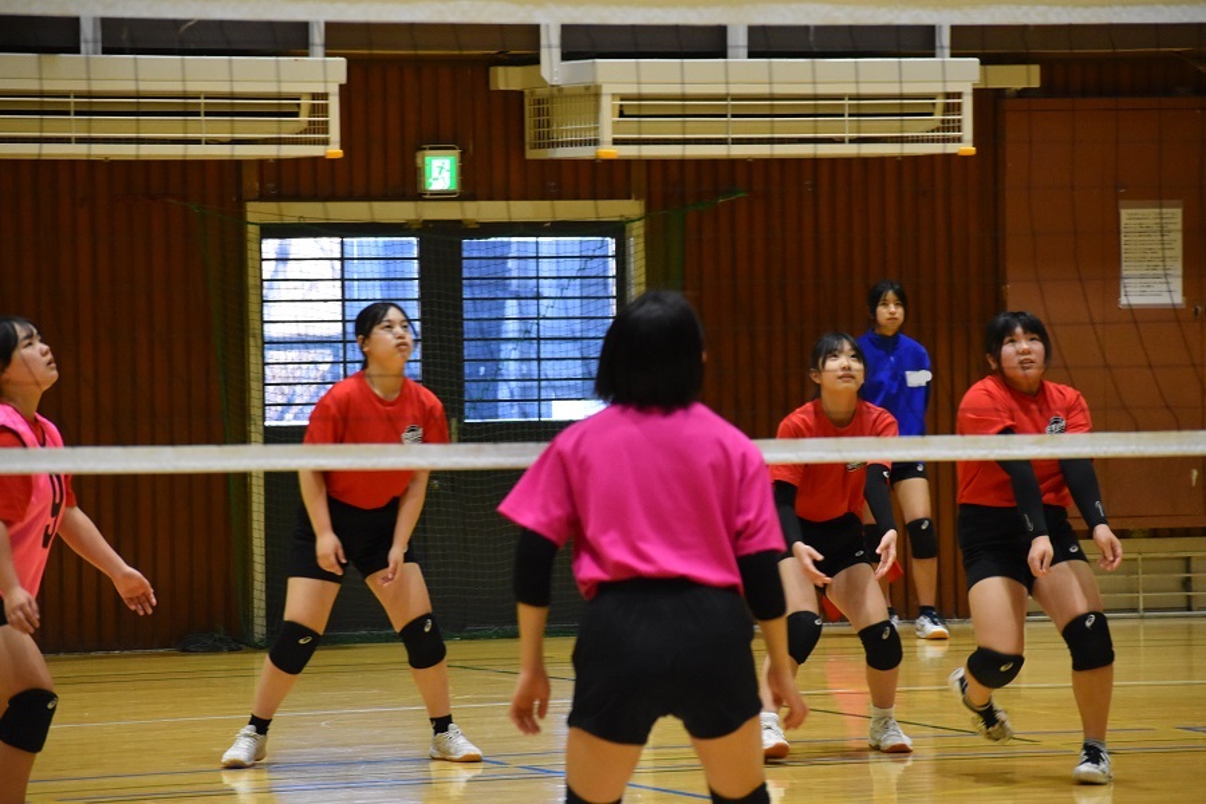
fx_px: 6532
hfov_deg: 10.5
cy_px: 402
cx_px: 603
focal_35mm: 195
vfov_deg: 7.0
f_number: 4.8
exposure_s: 1/200
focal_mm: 130
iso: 3200
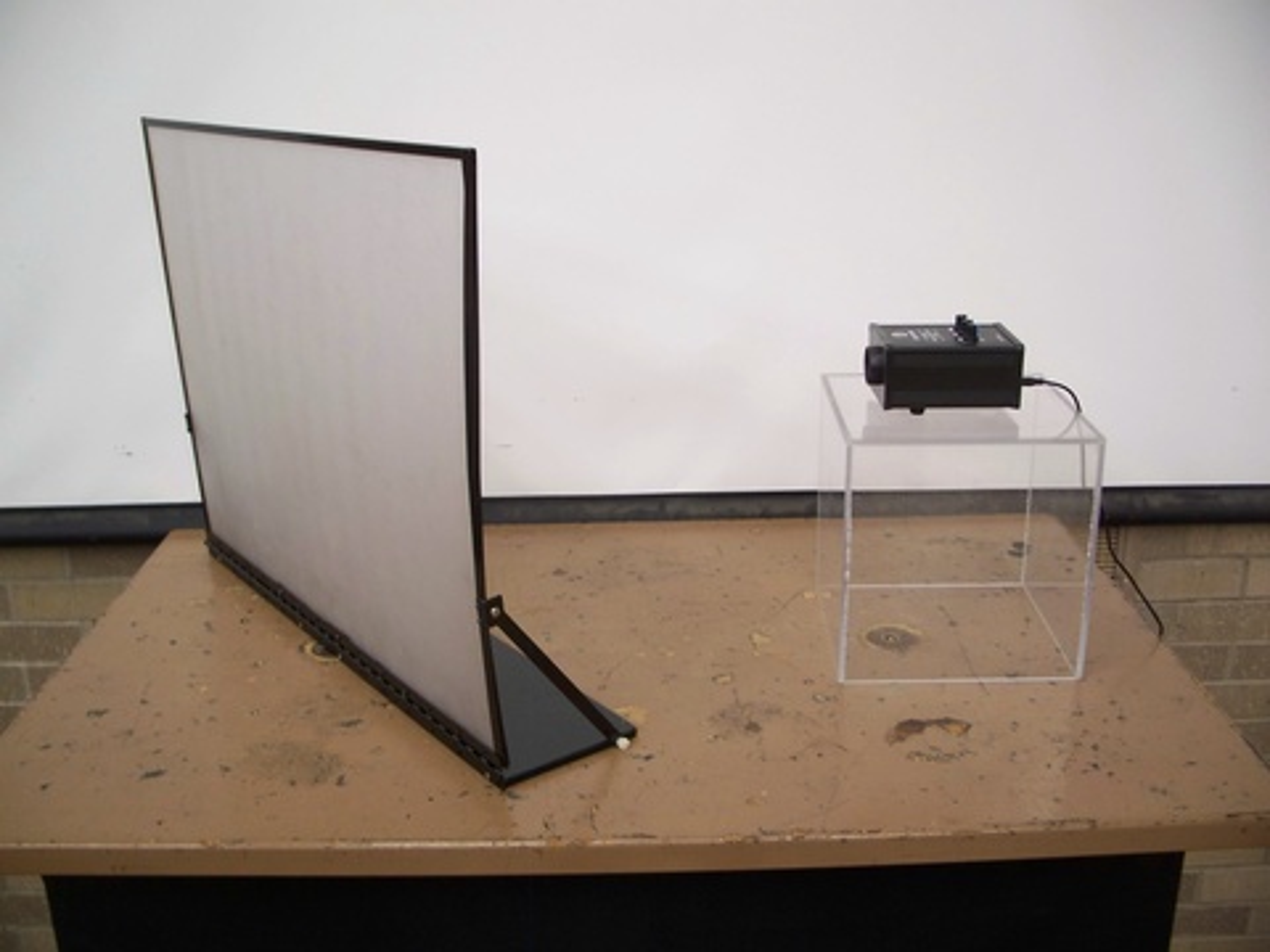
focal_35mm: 37
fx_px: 1357
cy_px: 476
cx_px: 635
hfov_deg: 50.1
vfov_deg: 38.7
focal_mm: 7.8
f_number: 2.8
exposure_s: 1/20
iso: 200
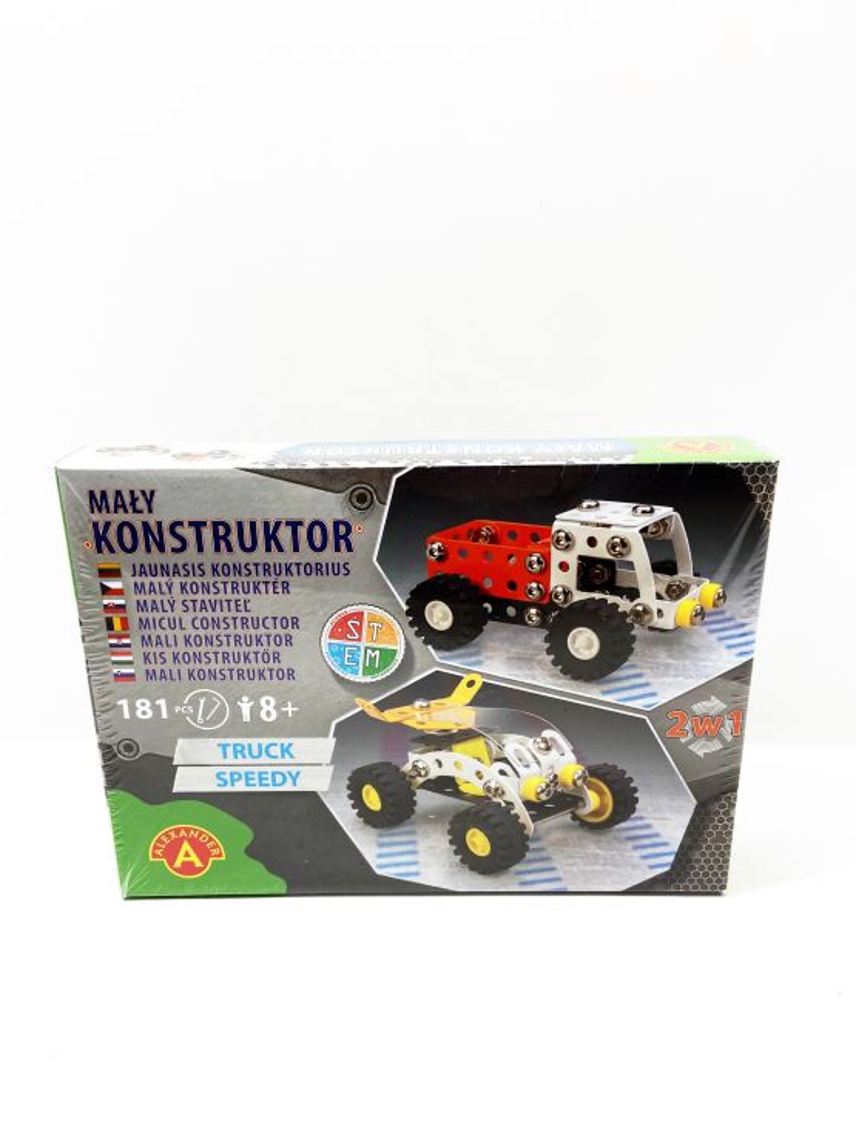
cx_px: 429
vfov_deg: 65.3
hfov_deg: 51.4
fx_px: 890
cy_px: 589
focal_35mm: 27
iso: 32
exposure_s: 1/139
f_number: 1.8
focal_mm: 4.25
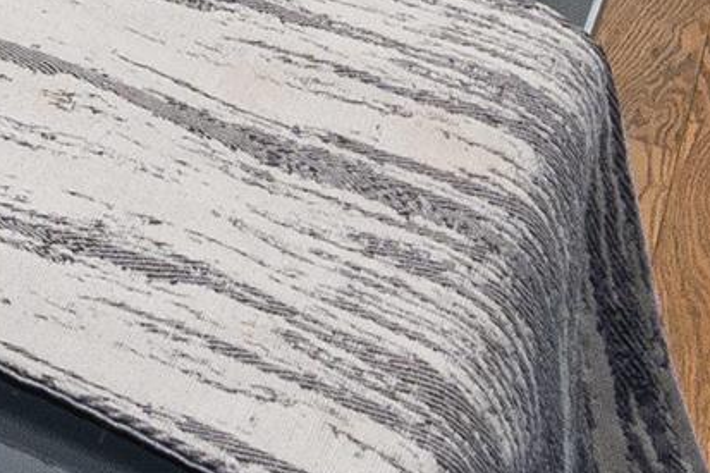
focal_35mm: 134
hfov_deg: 10.5
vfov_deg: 7.8
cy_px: -1248
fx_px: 2642
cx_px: -1451
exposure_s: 1/8
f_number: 9
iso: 320
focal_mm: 12
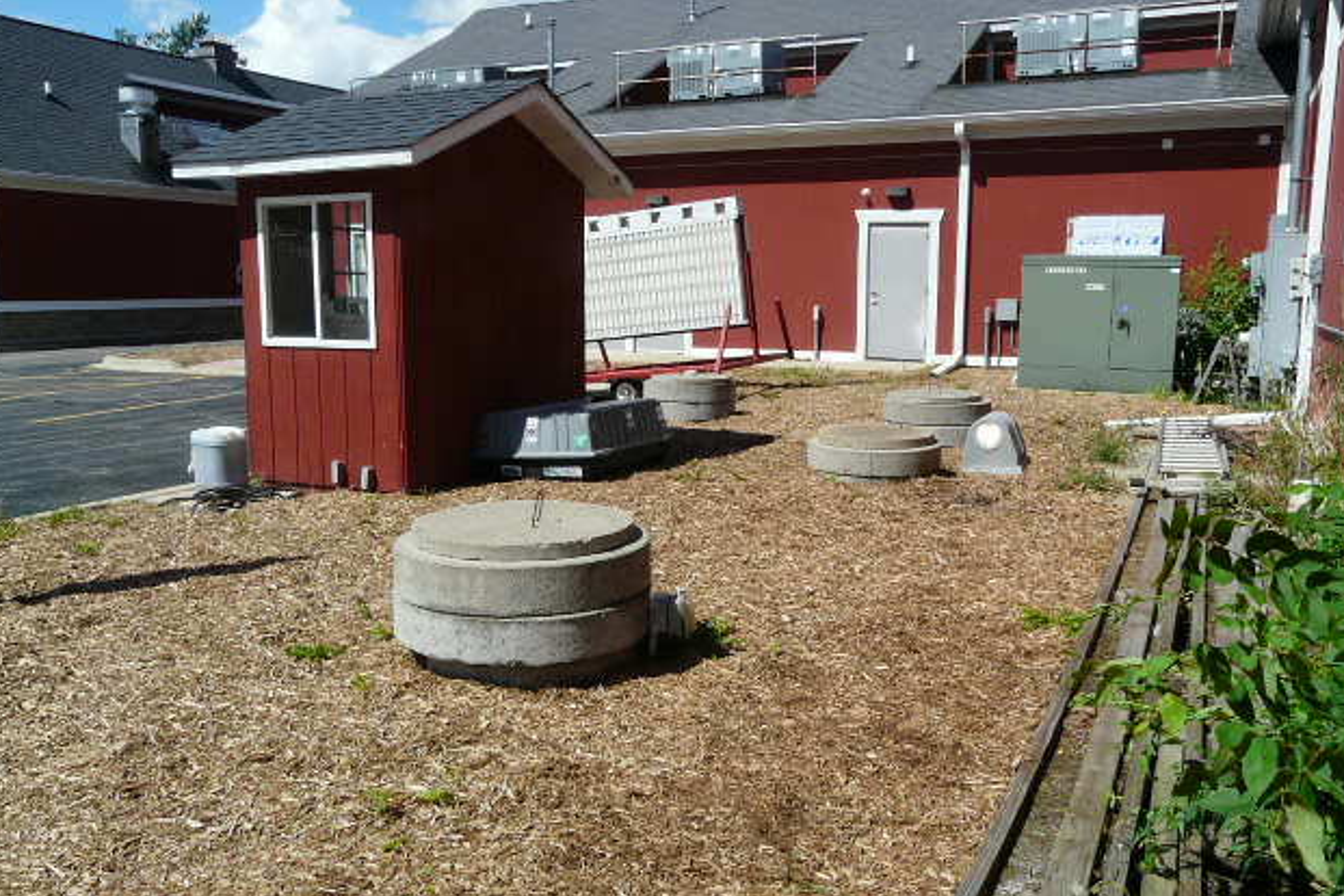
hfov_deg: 61.9
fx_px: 1120
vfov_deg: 43.6
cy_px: 465
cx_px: 677
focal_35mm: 30
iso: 100
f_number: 6.3
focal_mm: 4.6
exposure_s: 1/400
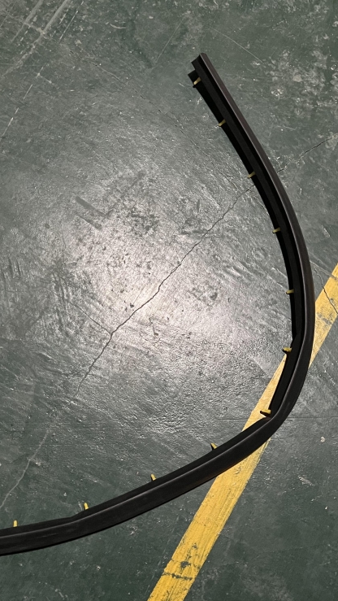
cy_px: 302
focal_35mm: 38
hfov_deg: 31.0
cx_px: 122
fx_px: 605
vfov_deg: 52.8
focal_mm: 5.7
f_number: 1.5
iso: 640
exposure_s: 1/39
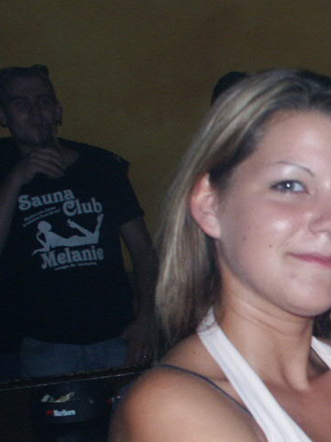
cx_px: 451
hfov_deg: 17.0
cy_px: 359
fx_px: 1034
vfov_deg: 23.7
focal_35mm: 81
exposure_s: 1/45
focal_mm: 8.13
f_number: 2.8
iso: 200
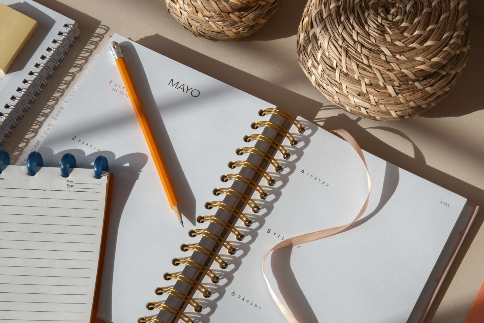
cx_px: 298
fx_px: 1009
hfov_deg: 26.9
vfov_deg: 18.2
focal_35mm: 75
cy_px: 213
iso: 200
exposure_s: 1/80
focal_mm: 56
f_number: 18
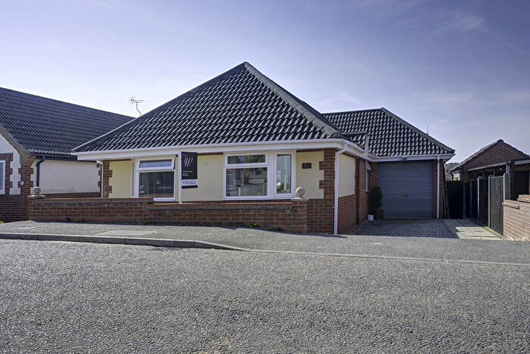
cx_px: 265
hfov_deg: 65.5
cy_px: 177
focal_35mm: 28
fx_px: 412
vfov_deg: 46.4
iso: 100
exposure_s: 1/125
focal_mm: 28
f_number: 10
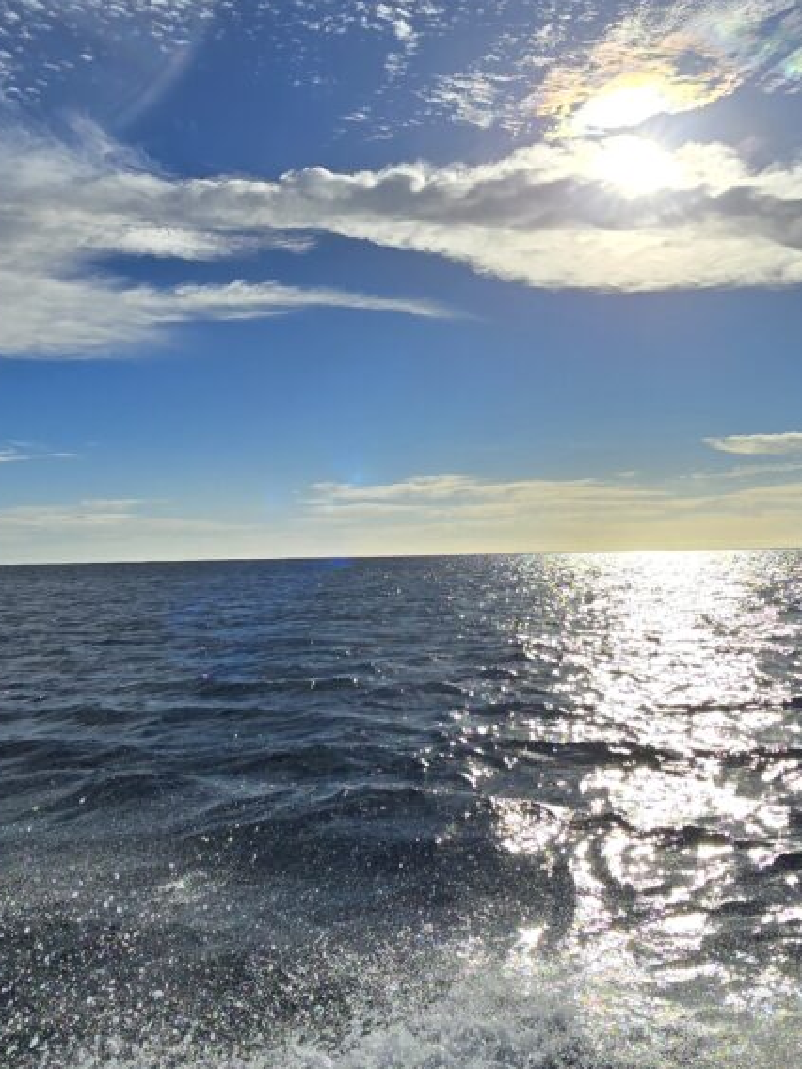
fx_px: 896
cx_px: 474
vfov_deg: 59.8
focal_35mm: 29
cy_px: 330
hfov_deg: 48.0
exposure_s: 1/10825
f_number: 2.2
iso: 50
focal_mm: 2.2
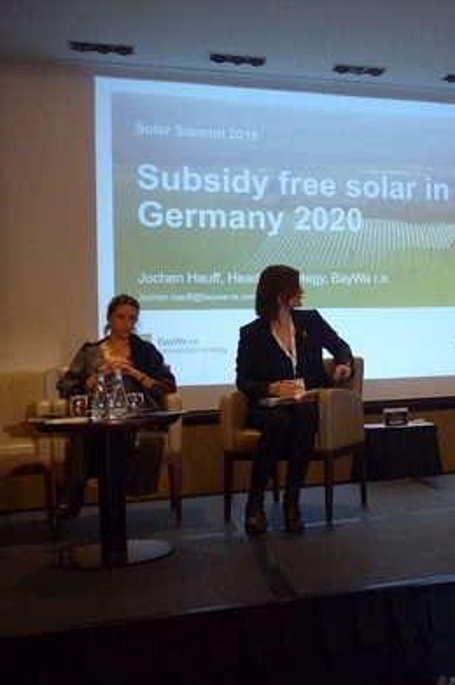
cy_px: 347
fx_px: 779
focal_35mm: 41
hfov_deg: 30.4
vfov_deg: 47.4
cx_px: 451
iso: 400
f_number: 2
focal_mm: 6
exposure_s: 1/50
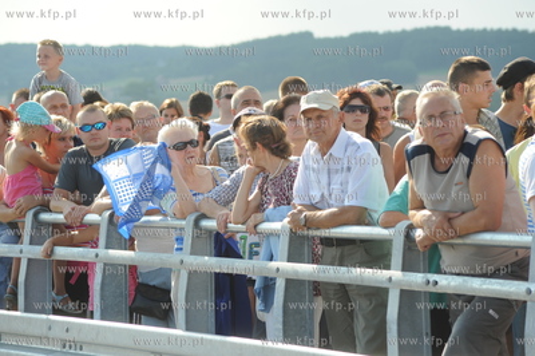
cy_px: 178
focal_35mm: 170
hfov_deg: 12.1
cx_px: 268
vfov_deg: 8.1
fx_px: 2524
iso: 200
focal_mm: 170
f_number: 8
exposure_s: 1/250
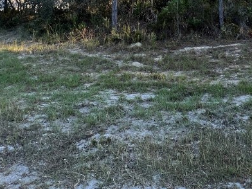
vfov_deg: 32.4
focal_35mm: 34
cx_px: 173
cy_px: -52
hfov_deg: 52.7
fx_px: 248
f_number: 1.8
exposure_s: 1/220
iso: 32
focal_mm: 1.57
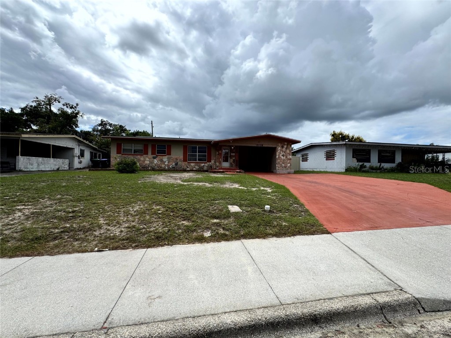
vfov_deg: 85.7
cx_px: 226
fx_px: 182
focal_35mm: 14
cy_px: 169
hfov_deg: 102.1
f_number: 2.2
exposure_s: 1/1709
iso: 40
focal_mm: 2.22
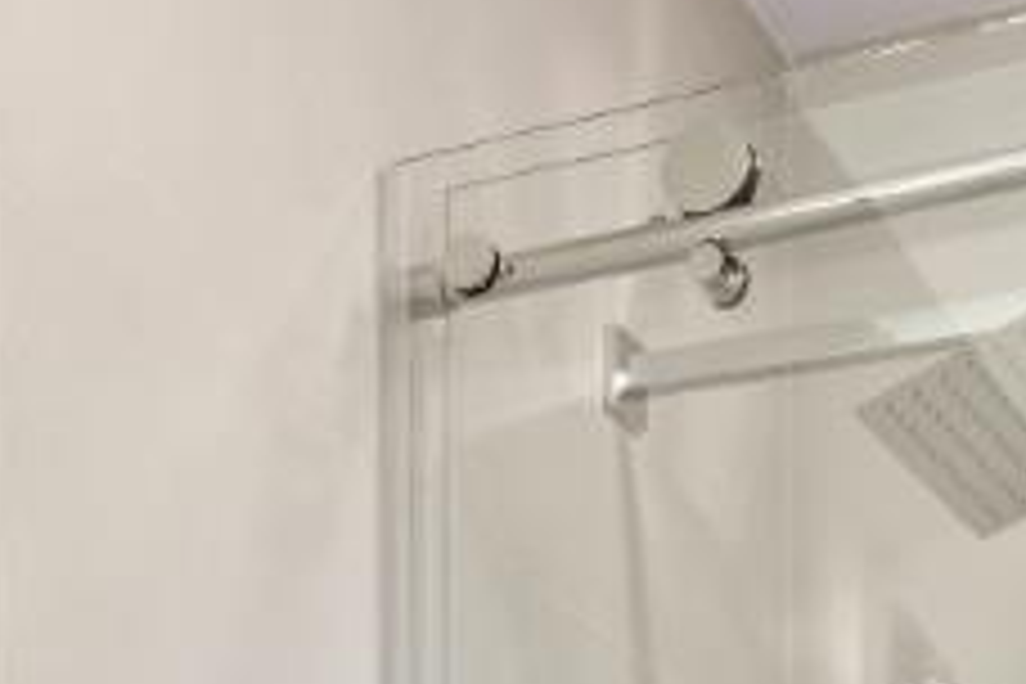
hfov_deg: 18.2
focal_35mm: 112
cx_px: 387
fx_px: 3192
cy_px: 1746
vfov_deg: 10.3
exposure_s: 1/2
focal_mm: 17
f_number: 16
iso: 250
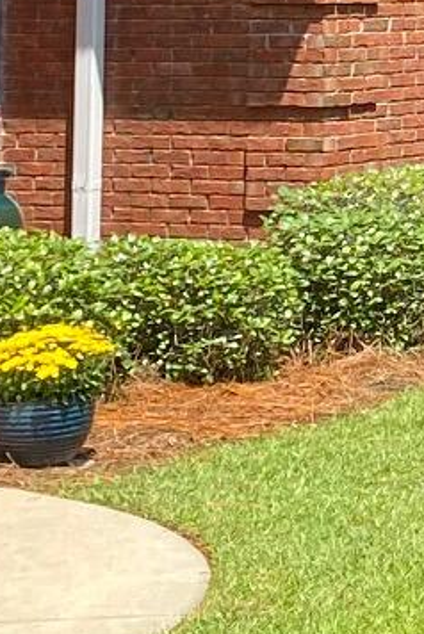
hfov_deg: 7.2
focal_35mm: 153
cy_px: -191
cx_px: 1571
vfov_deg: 13.0
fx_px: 2698
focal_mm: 4.25
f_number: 1.8
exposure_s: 1/957
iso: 32
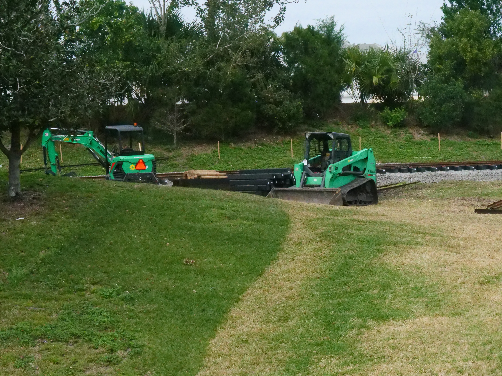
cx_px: 251
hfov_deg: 18.9
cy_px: 188
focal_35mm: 104
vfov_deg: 14.2
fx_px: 1508
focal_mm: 52
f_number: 11
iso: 12800
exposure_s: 1/4000
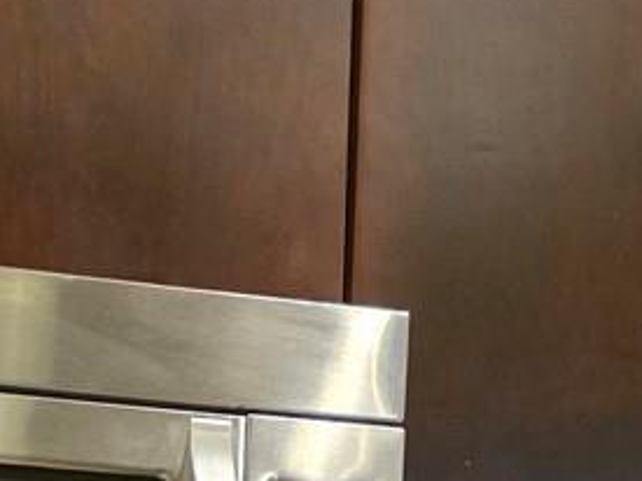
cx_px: -152
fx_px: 2484
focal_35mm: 134
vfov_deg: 9.8
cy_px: 1123
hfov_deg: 14.2
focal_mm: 6.25
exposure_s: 1/120
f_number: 1.7
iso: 2000
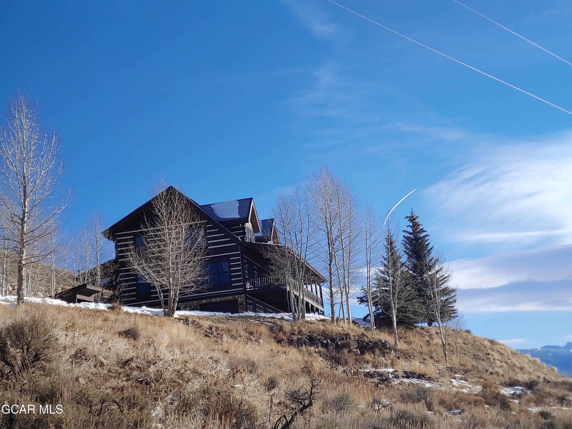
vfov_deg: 29.1
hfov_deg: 38.2
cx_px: 286
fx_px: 826
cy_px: 214
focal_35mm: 50
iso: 50
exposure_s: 1/641
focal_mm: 5.88
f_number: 2.4
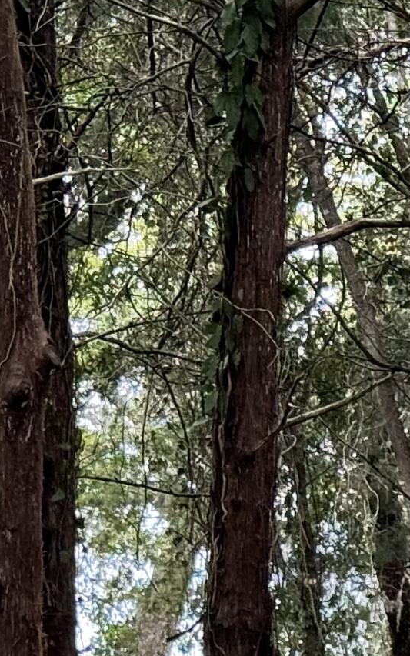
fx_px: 3201
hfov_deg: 6.8
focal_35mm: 179
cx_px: 1139
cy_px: 748
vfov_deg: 11.5
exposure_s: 1/219
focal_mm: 6.76
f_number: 1.78
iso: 160
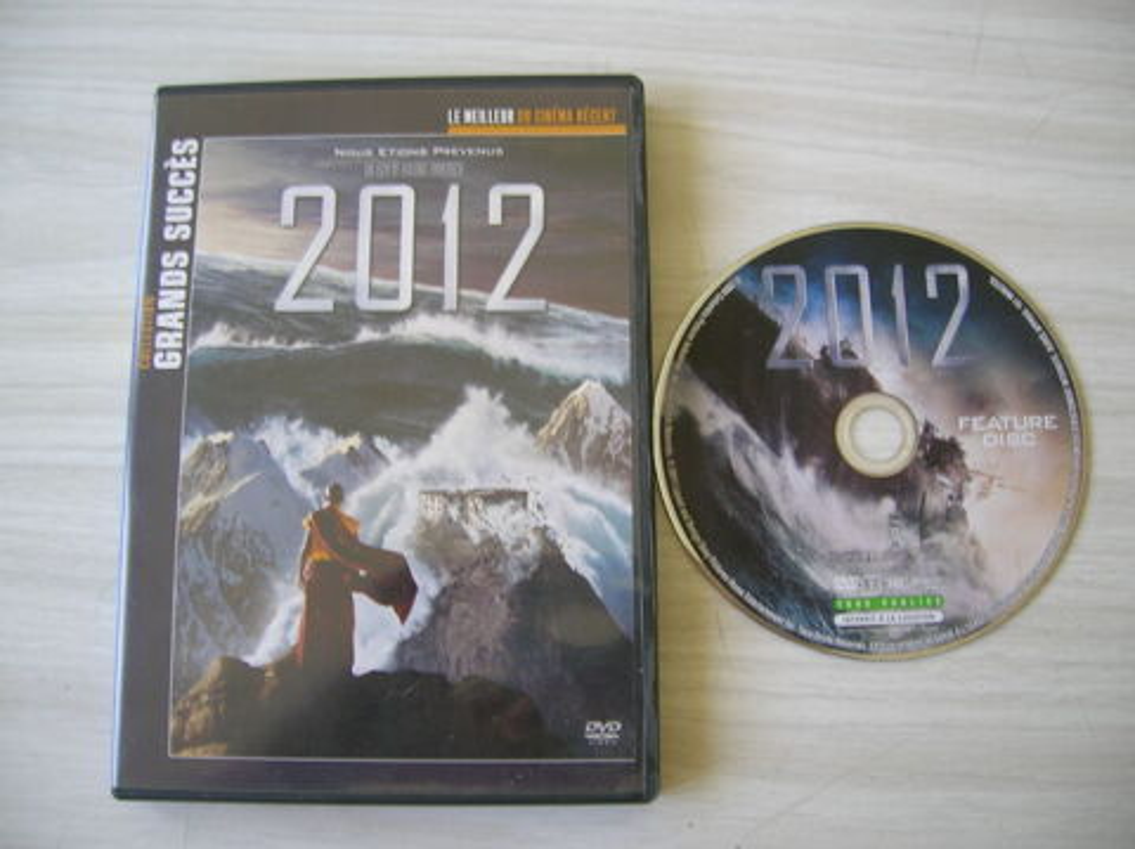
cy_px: 424
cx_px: 568
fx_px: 1114
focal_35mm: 34
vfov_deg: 41.7
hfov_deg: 54.0
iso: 50
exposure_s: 1/7.4
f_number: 2.9
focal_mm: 5.7
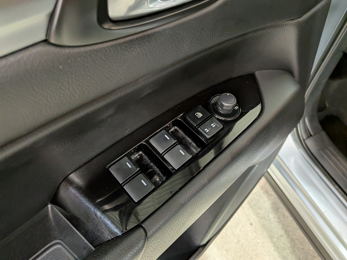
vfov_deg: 56.8
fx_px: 241
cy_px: 130
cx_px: 174
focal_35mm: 24
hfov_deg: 71.6
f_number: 1.7
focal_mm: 4.53
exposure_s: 1/76
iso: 687
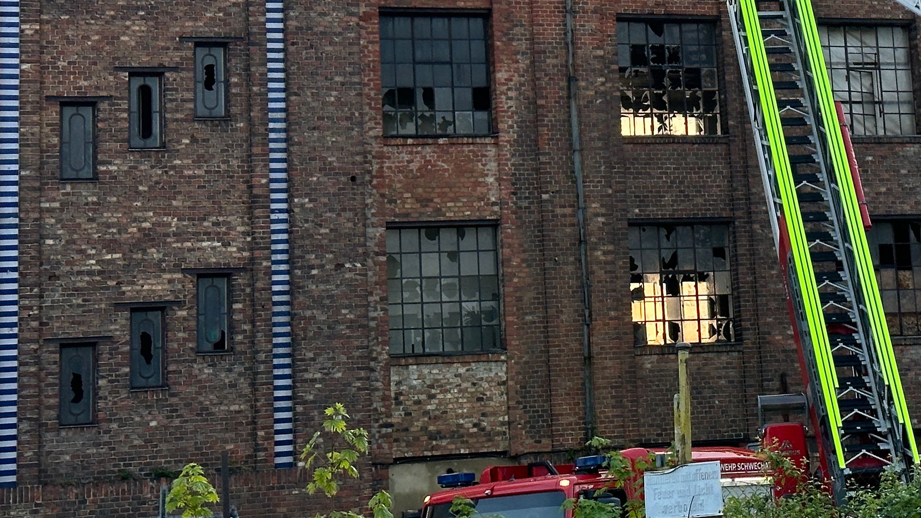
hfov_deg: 21.3
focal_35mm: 99
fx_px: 2418
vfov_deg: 12.0
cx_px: 752
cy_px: -54
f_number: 1.78
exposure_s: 1/344
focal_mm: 6.86
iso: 64
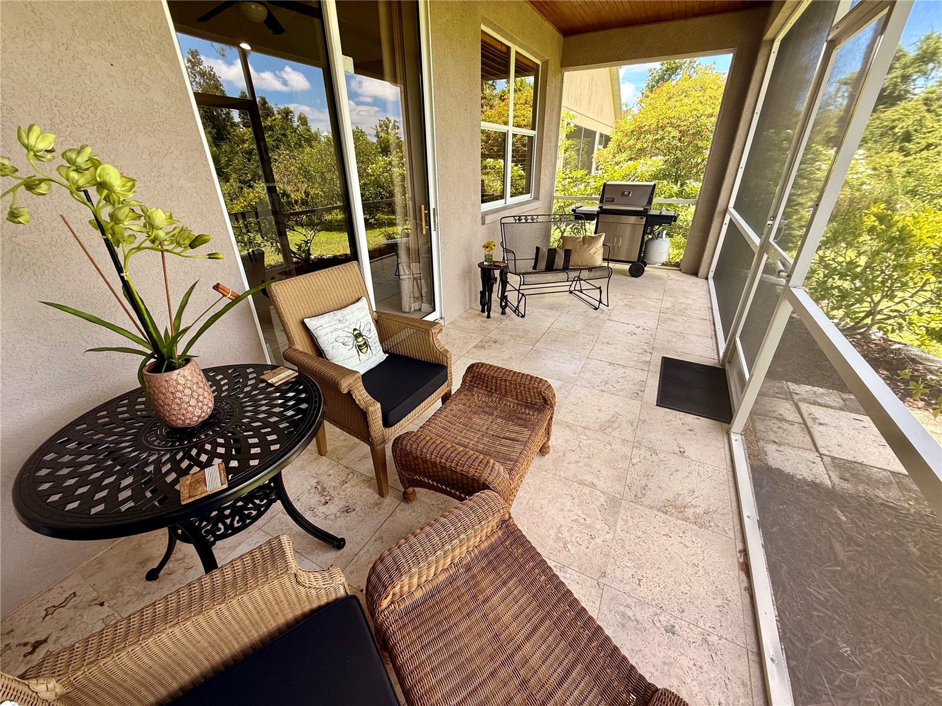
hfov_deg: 102.1
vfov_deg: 85.7
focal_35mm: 14
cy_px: 353
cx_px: 471
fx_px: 381
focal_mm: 2.22
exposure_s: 1/109
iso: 50
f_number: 2.2
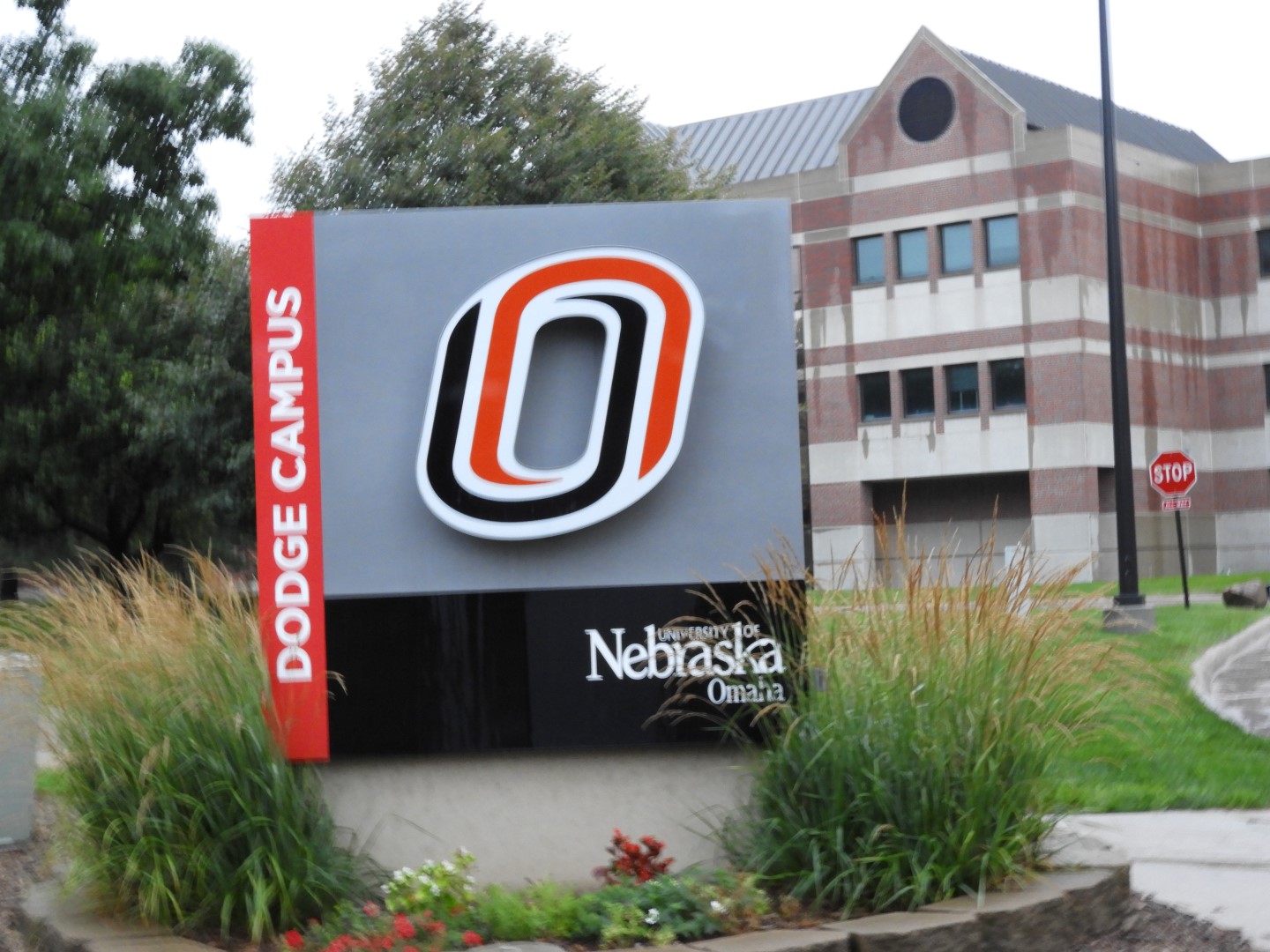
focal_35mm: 60
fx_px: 2201
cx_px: 635
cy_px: 476
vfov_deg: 24.4
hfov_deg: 32.2
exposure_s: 1/10
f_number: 4.2
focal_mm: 10.7
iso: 400
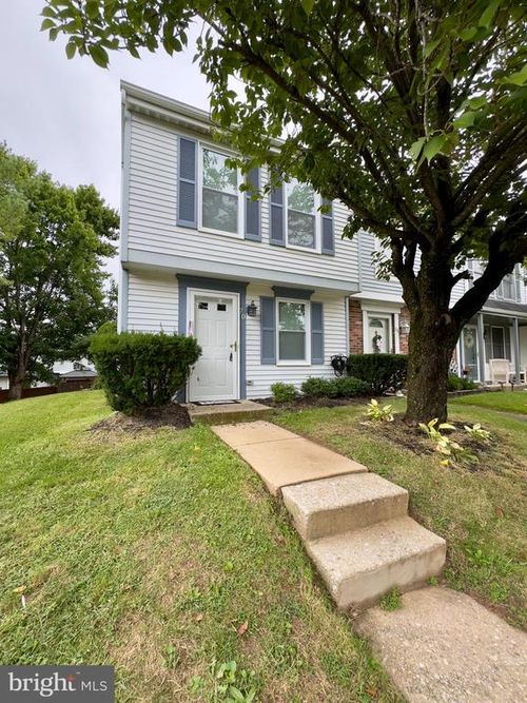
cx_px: 264
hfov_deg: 85.7
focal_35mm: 14
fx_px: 284
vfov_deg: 102.1
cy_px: 352
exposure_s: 1/227
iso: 40
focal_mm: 2.22
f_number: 2.2
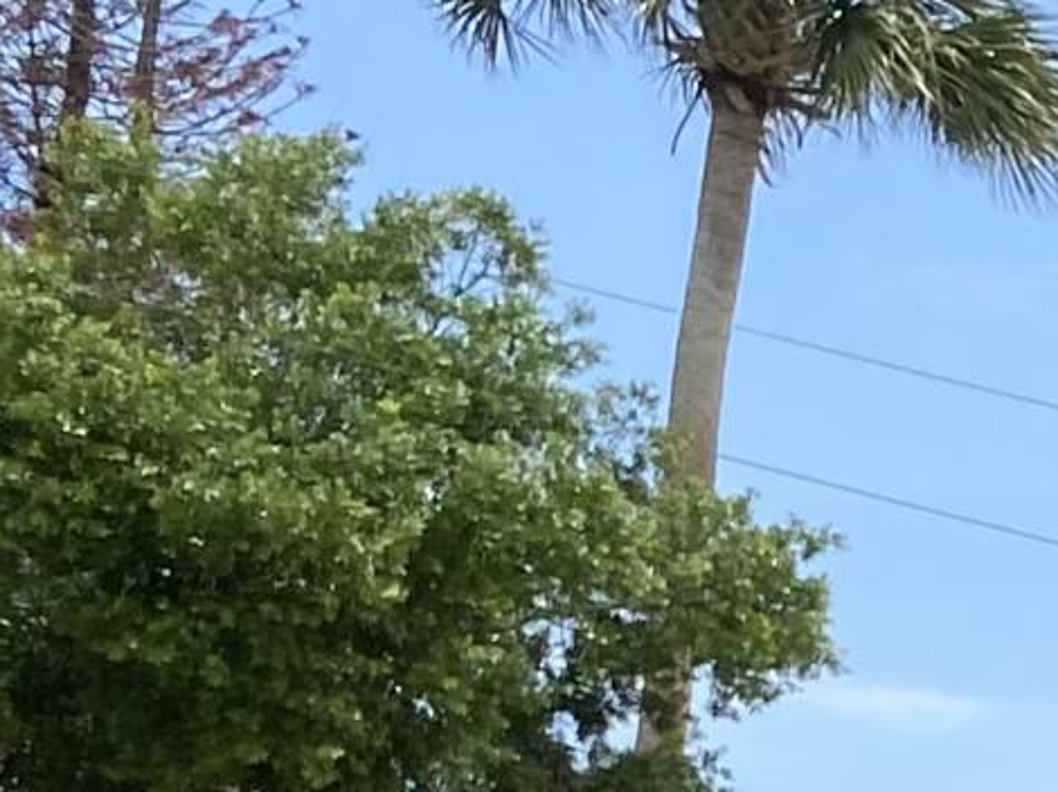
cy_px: 1631
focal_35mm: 166
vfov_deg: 8.4
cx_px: 3158
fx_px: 5071
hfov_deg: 9.4
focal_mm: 4.25
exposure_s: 1/1898
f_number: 1.8
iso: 32
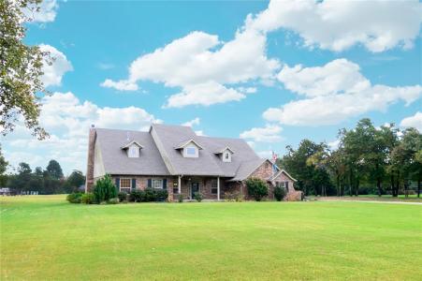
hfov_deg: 62.0
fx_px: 351
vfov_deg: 43.5
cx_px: 211
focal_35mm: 30
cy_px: 140
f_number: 11
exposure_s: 1/125
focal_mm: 20
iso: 2500
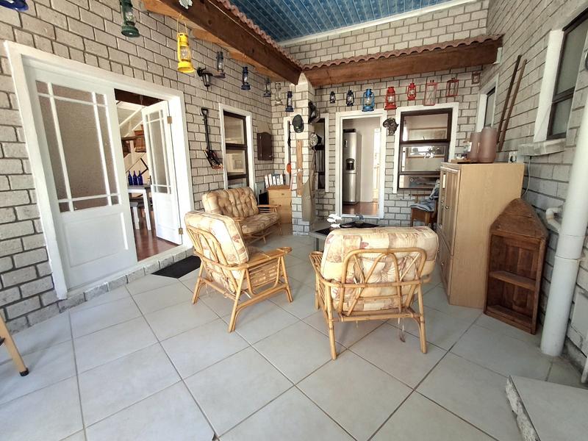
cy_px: 220
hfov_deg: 94.5
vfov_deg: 78.1
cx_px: 294
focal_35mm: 16
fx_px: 272
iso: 160
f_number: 2.2
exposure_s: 1/50
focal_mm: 1.64
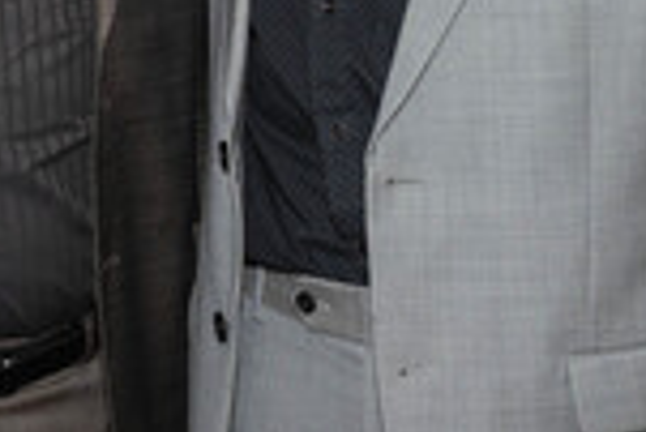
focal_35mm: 131
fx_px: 2353
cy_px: -201
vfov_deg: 10.2
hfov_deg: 15.3
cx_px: -6
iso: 800
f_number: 5.6
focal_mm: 44
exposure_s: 1/200
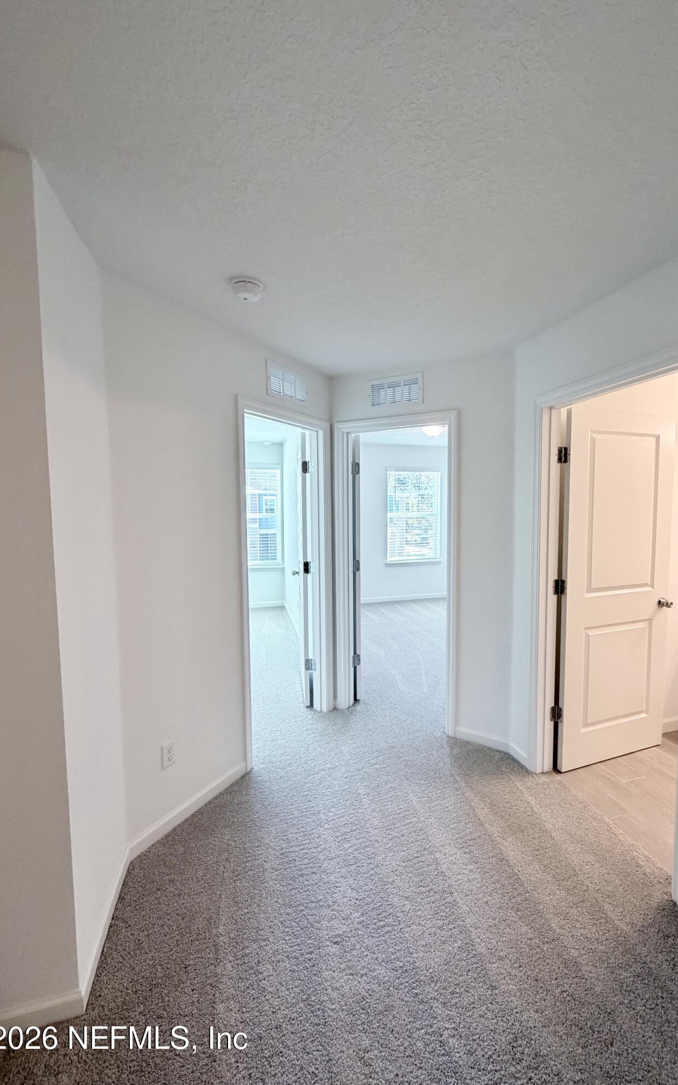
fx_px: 443
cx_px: 375
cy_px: 540
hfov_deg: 74.6
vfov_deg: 101.5
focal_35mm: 15
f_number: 2.2
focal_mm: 2.22
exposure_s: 1/120
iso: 250
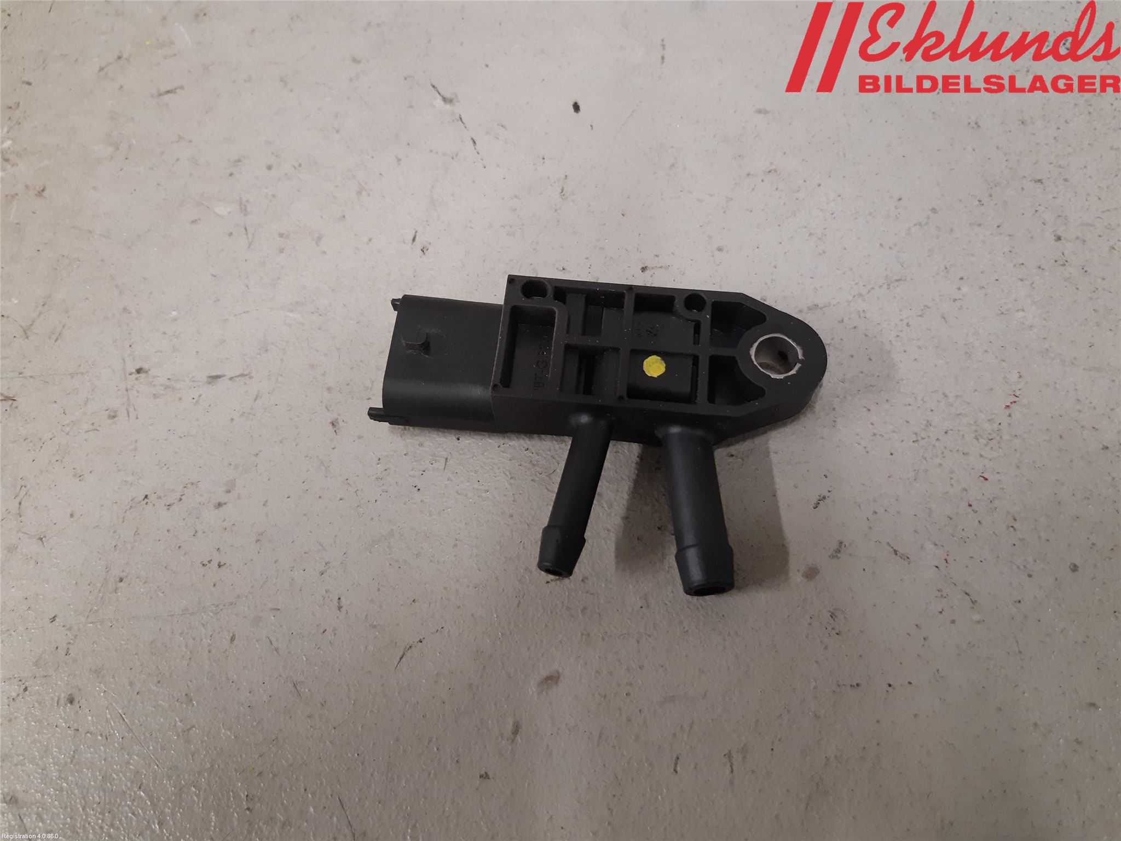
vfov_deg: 53.1
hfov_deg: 67.3
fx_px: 842
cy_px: 420
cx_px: 560
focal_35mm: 26
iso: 200
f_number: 1.7
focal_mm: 3.93
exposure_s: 1/50
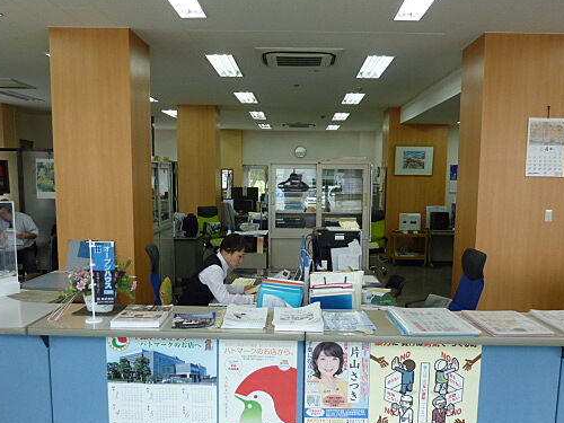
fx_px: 521
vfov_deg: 43.9
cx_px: 298
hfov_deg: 56.8
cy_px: 256
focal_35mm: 32
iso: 80
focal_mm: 4.1
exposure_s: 1/50
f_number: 3.3
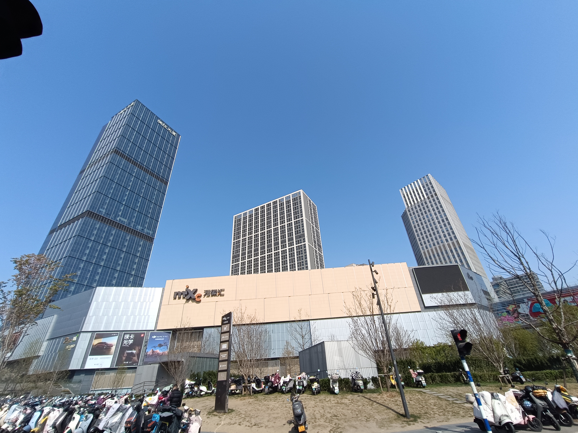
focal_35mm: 16
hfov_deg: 94.5
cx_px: 289
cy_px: 216
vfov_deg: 78.1
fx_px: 267
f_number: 2.2
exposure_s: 1/1431
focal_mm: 1.66
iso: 51
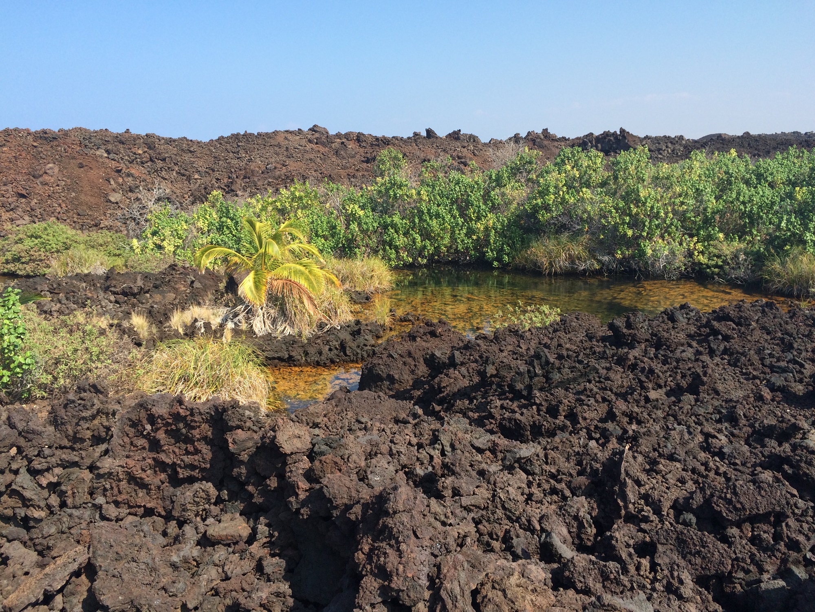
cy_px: 306
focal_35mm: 29
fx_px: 683
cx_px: 408
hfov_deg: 61.7
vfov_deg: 48.2
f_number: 2.2
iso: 32
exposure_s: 1/1414
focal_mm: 4.15
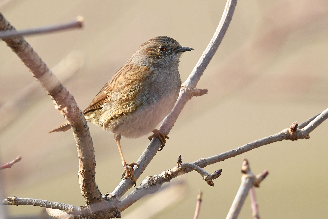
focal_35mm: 600
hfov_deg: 3.4
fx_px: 5466
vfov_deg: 2.3
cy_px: 110
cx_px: 164
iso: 640
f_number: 7.1
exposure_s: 1/640
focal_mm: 600
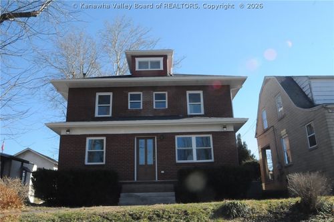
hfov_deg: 62.0
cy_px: 111
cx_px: 167
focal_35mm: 30
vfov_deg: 43.5
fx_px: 278
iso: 3200
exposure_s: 1/1250
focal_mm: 20
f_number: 14
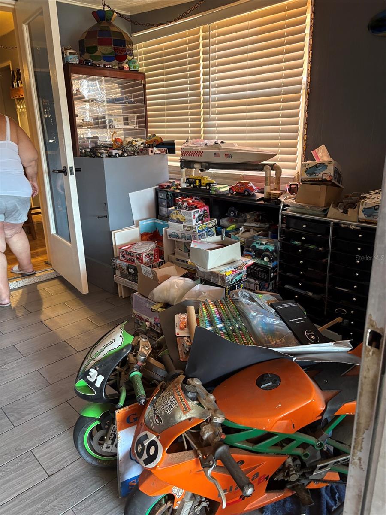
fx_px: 387
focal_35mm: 26
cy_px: 258
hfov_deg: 53.1
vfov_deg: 67.3
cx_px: 193
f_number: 1.6
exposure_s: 1/60
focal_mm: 5.96
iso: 160
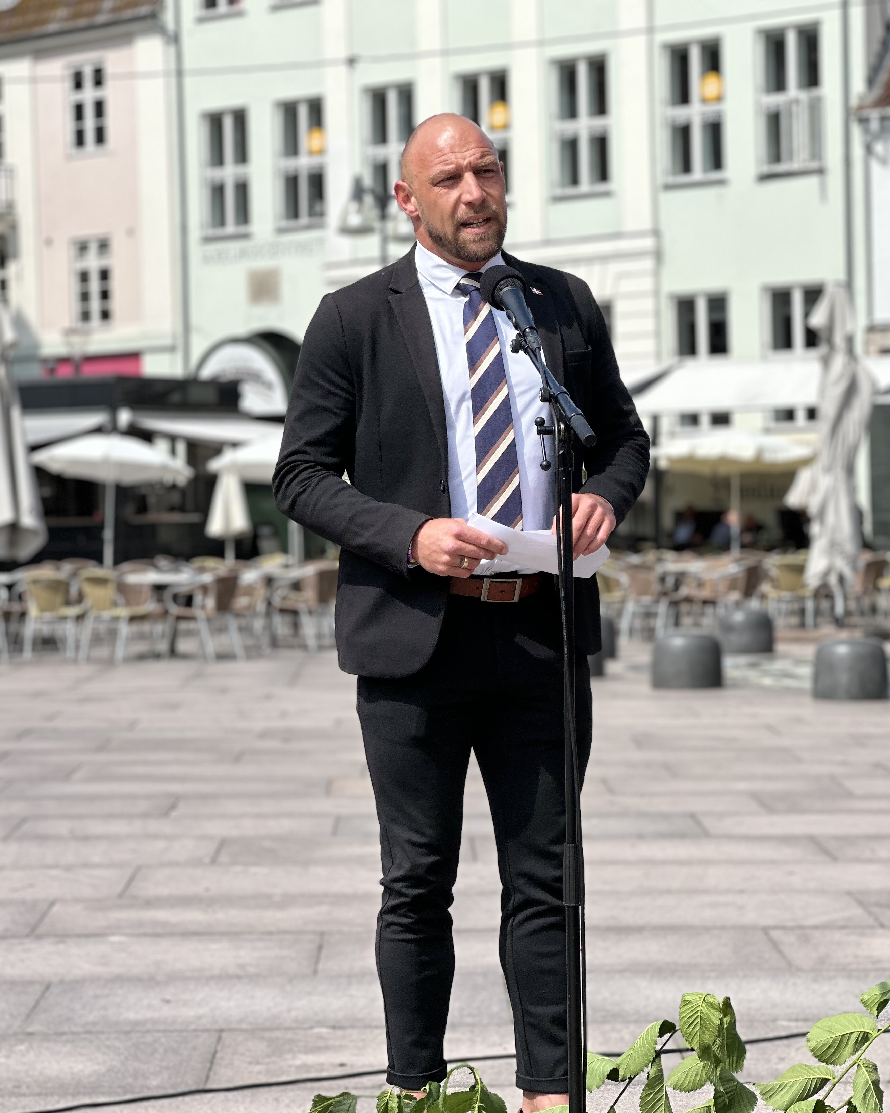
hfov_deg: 16.7
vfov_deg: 20.8
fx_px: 3029
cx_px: 490
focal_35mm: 92
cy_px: 538
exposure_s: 1/1085
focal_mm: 9
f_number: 2.8
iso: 32
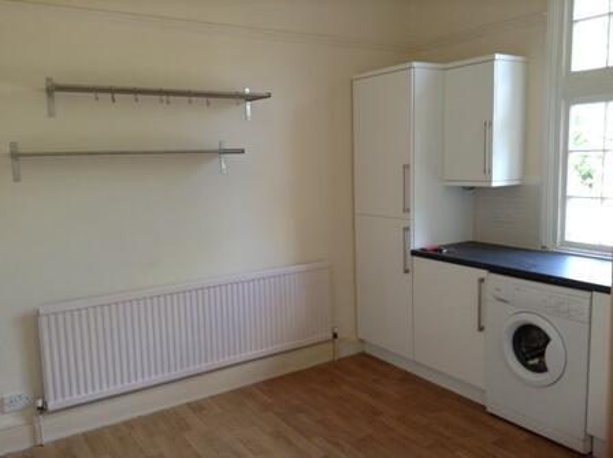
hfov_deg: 55.4
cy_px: 229
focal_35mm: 33
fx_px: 584
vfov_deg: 42.9
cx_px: 306
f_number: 2.4
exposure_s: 1/25
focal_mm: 3.3
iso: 40
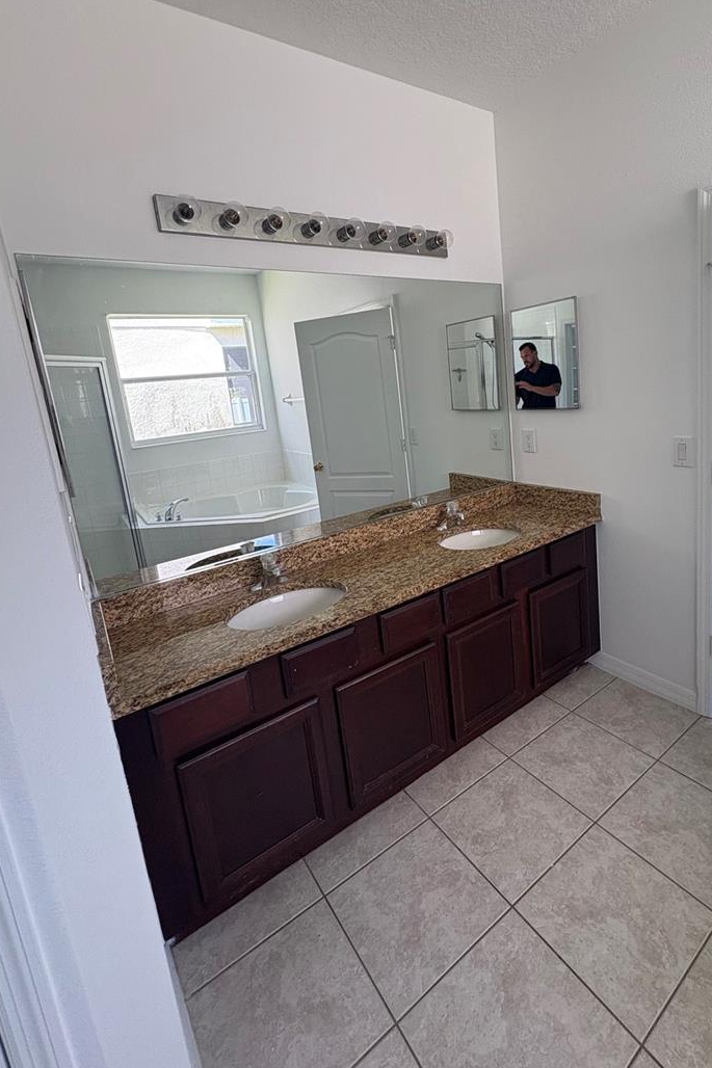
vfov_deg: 92.8
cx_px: 440
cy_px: 470
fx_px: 504
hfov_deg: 69.4
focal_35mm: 17
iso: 160
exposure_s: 1/120
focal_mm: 2.22
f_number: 2.2
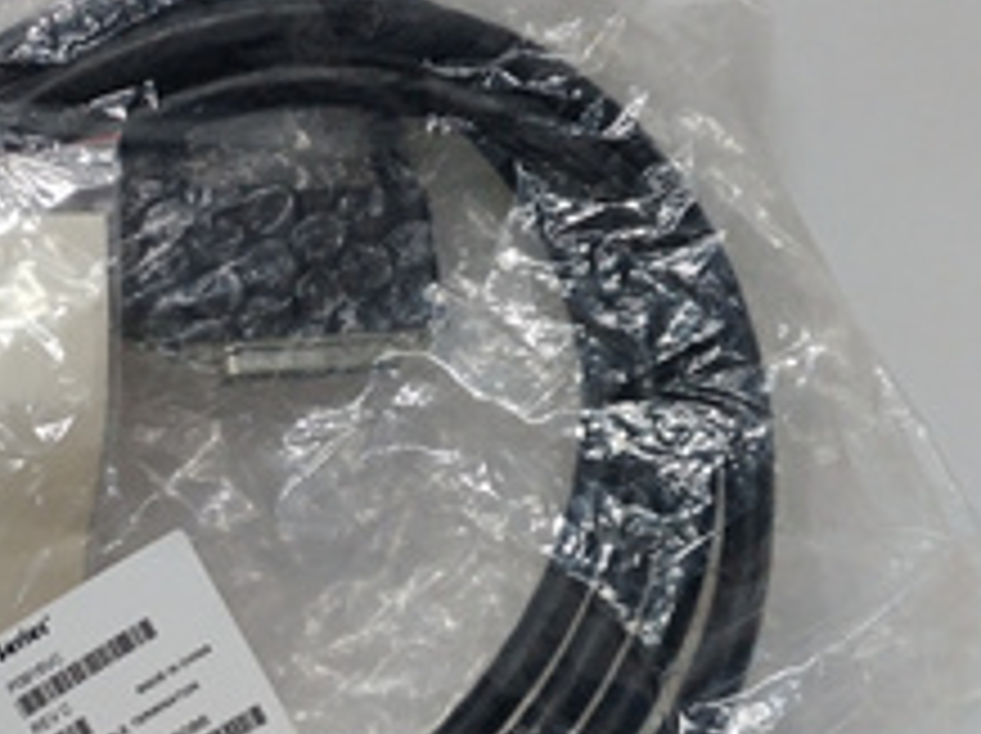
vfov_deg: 23.6
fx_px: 1755
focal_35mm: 62
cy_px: 453
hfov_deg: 30.3
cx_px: 166
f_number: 2
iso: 182
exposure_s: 1/33
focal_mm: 3.79
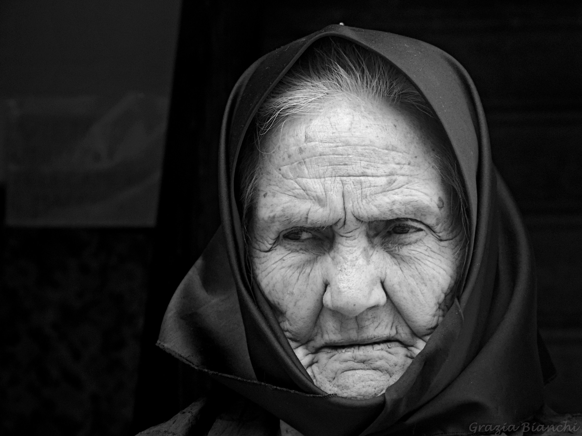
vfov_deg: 7.4
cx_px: 291
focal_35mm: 200
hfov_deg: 9.9
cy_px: 218
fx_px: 3363
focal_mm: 35.6
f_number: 4.6
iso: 180
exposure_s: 1/125
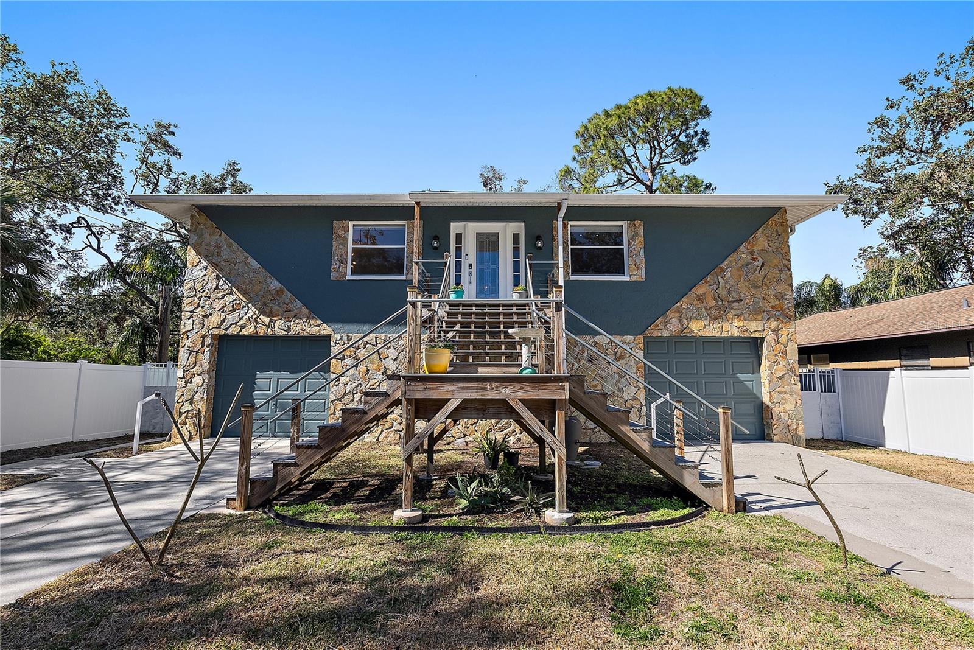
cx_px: 487
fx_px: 433
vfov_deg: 73.8
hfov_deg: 96.7
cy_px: 325
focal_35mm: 16
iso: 1600
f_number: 9
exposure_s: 1/800
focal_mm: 16
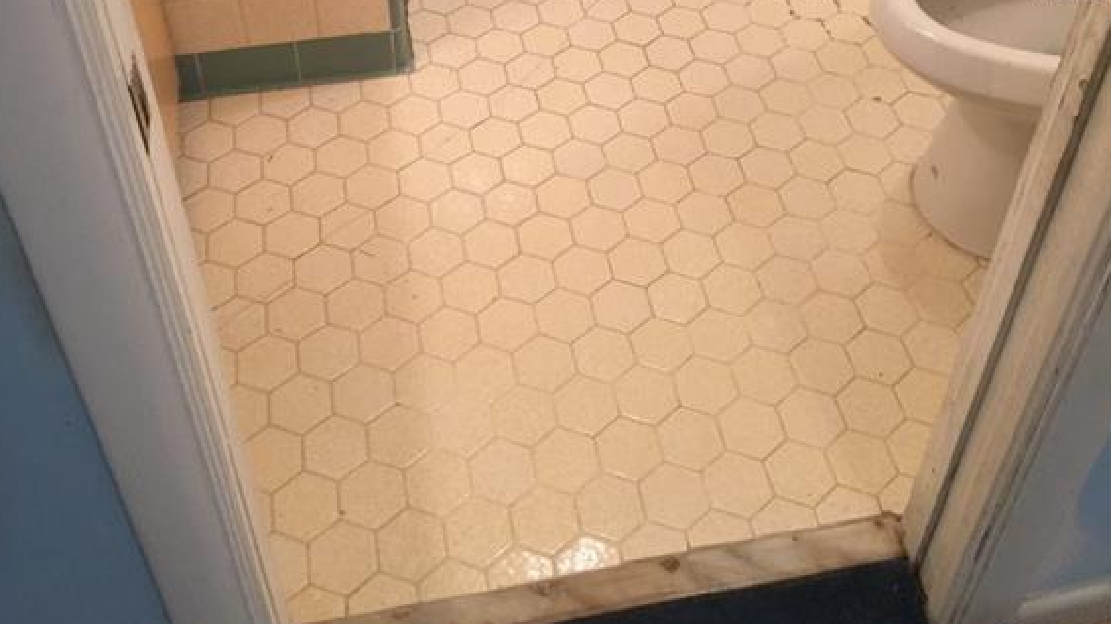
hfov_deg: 47.4
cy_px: -10
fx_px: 1267
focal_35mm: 43
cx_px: 554
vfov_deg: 26.2
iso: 80
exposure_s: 1/15
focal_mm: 4.15
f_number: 2.2
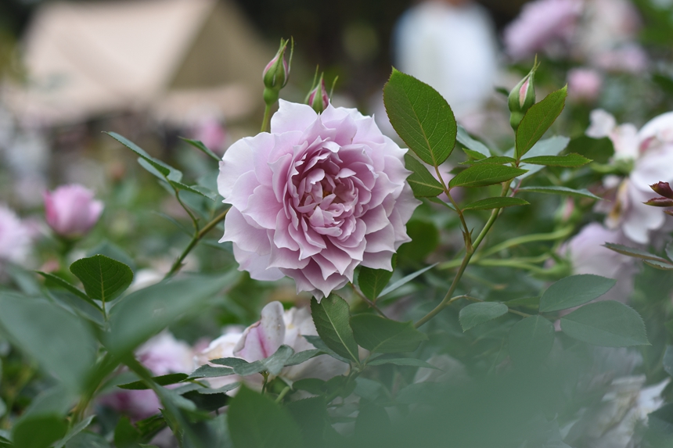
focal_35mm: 75
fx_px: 1402
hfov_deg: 27.0
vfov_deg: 18.2
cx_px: 336
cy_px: 224
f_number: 2.8
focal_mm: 50
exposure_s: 1/180
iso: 200
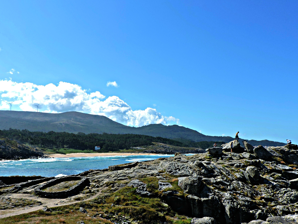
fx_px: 284
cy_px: 150
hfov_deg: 55.3
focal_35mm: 33
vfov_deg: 42.4
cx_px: 142
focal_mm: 4.3
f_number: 3.3
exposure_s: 1/1250
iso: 100
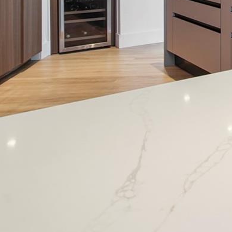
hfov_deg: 25.1
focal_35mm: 56
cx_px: 325
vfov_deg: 26.0
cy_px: -72
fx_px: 425
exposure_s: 1/13
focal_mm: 16
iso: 800
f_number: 8
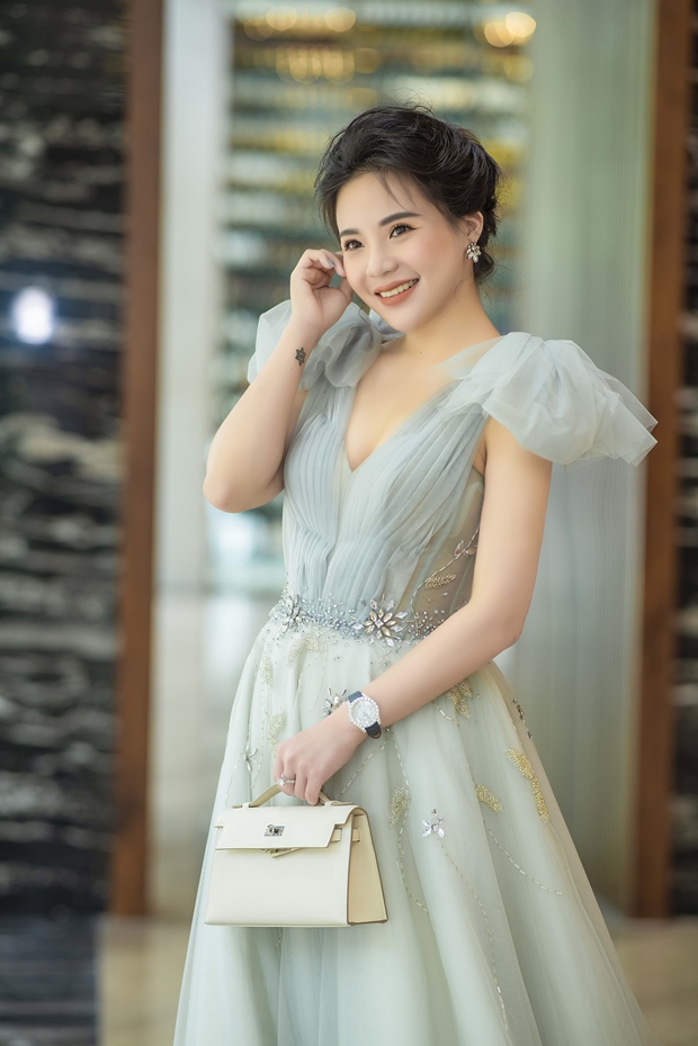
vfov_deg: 19.5
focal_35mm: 105
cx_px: 349
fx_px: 3054
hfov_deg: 13.0
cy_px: 523
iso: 400
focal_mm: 105
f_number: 2.2
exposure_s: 1/320
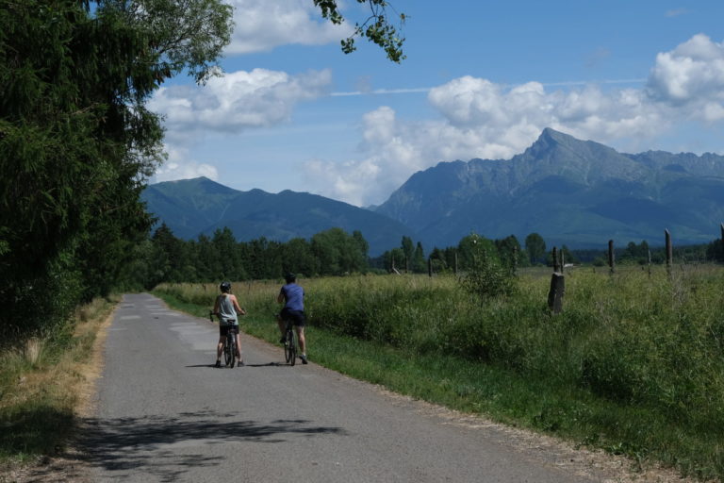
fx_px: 1086
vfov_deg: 25.1
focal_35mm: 54
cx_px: 362
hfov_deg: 36.9
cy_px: 242
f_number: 10
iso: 160
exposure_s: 1/350
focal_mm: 35.8
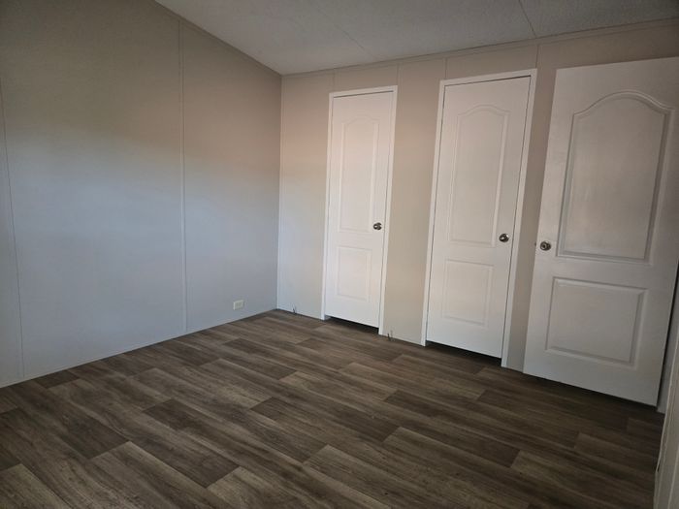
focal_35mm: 23
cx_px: 340
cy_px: 254
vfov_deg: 58.9
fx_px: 451
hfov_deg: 73.9
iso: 500
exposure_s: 1/60
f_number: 1.8
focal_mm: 5.4
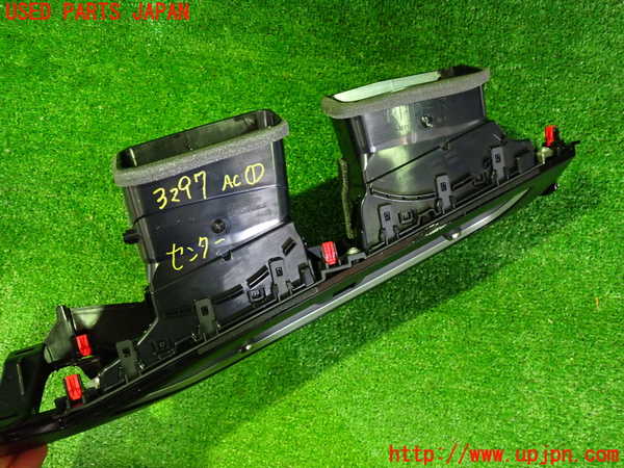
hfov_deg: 60.0
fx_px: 541
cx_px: 312
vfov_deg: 46.8
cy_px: 234
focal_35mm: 30
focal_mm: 5.4
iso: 800
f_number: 2.3
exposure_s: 1/20
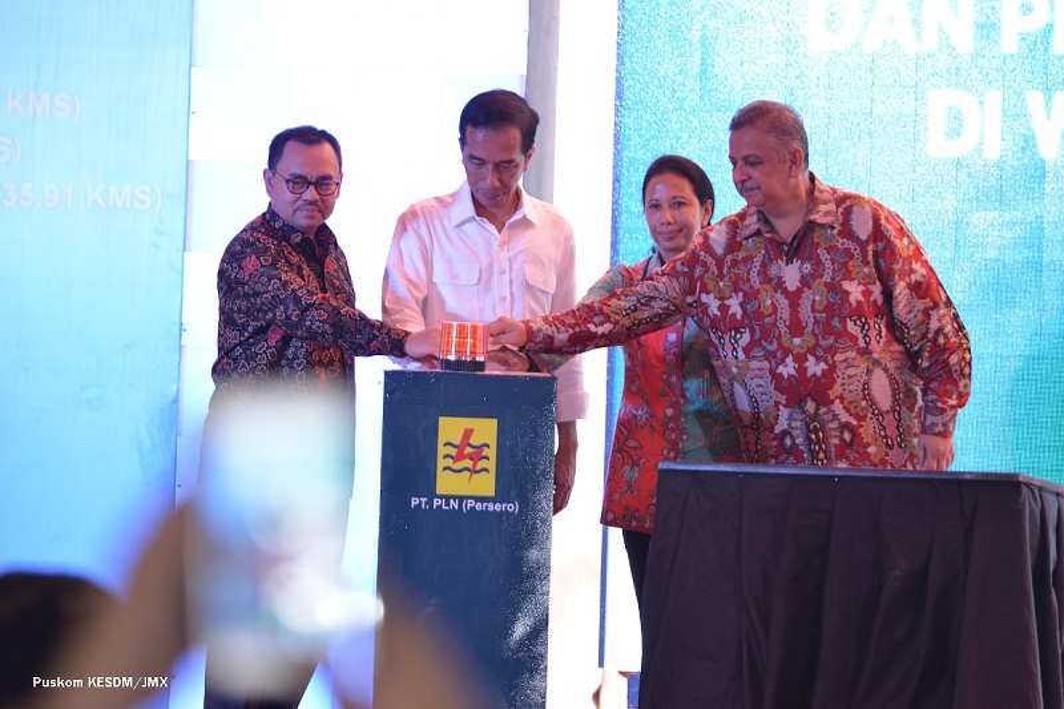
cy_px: 354
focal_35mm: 300
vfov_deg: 4.6
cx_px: 532
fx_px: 8864
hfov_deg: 6.9
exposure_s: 1/60
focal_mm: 300
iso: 1600
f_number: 5.6
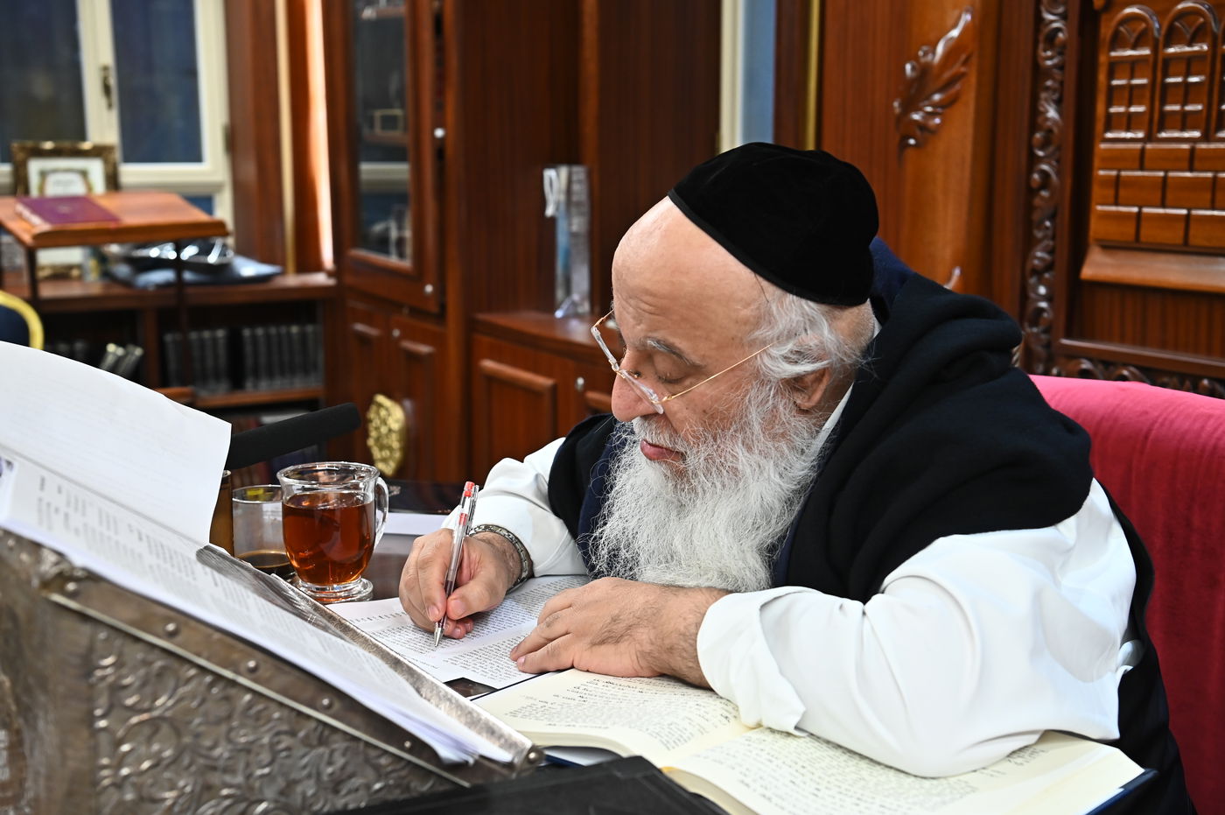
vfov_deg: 26.9
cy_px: 408
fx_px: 1700
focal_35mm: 50
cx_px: 612
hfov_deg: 39.6
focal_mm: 50
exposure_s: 1/125
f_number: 5
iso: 1600
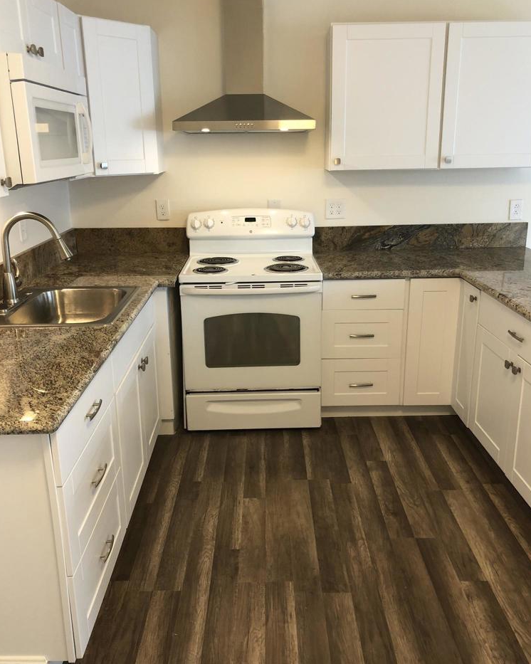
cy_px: 312
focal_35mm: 30
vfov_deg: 58.7
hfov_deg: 48.5
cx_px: 266
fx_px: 590
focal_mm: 4
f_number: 1.8
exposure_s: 1/17
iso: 40
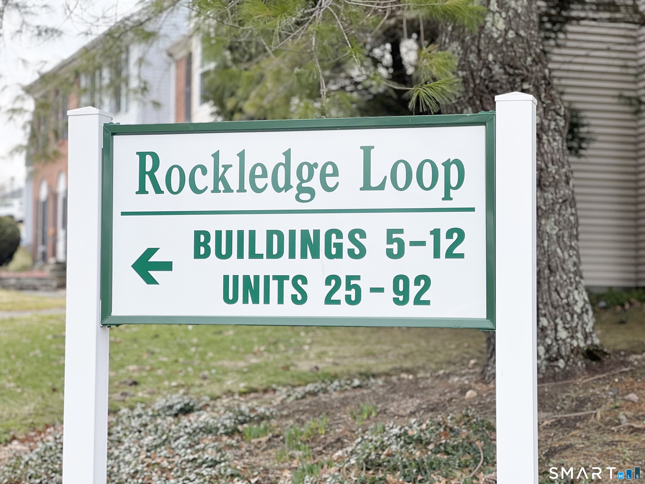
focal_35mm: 77
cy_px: 242
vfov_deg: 19.1
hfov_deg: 25.3
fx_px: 1435
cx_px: 322
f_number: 2.8
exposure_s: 1/356
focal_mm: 9
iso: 32
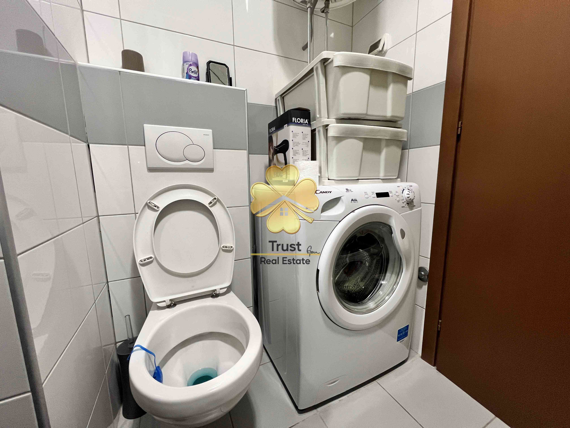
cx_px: 285
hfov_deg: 106.2
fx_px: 214
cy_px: 214
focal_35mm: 13
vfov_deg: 89.9
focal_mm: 1.57
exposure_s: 1/50
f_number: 1.8
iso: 250
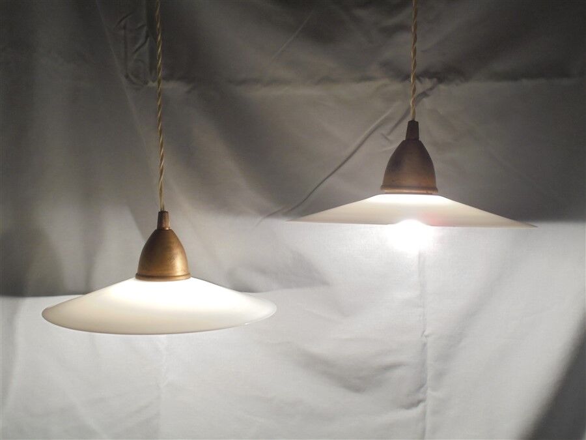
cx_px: 293
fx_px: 643
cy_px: 220
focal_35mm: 38
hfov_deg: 49.0
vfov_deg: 37.7
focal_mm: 6.9
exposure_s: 1/30
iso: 160
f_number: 4.2
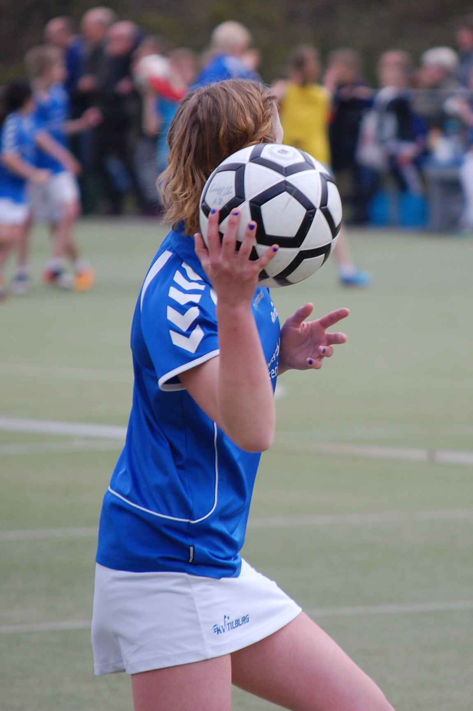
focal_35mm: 262
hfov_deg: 5.2
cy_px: 356
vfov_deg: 7.9
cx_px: 236
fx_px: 5182
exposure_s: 1/1000
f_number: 5.6
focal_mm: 175
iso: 400
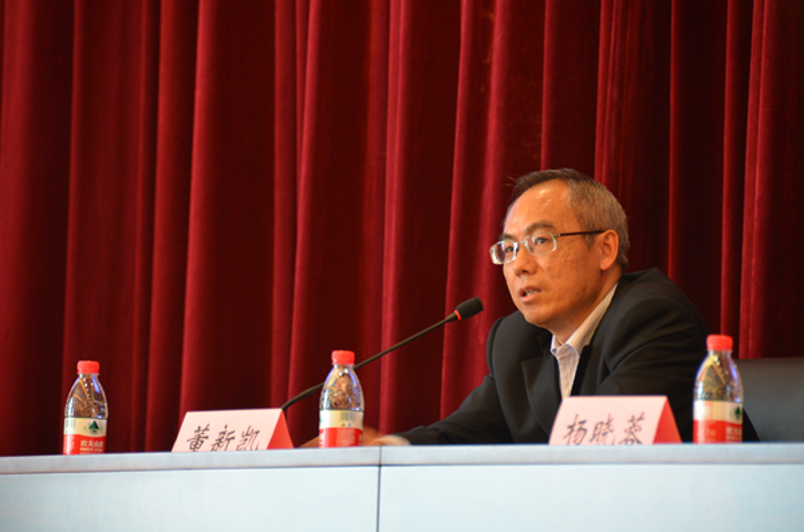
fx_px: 6684
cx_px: 402
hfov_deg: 6.9
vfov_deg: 4.6
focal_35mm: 300
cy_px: 266
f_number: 5.6
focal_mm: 200
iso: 640
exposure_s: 1/25
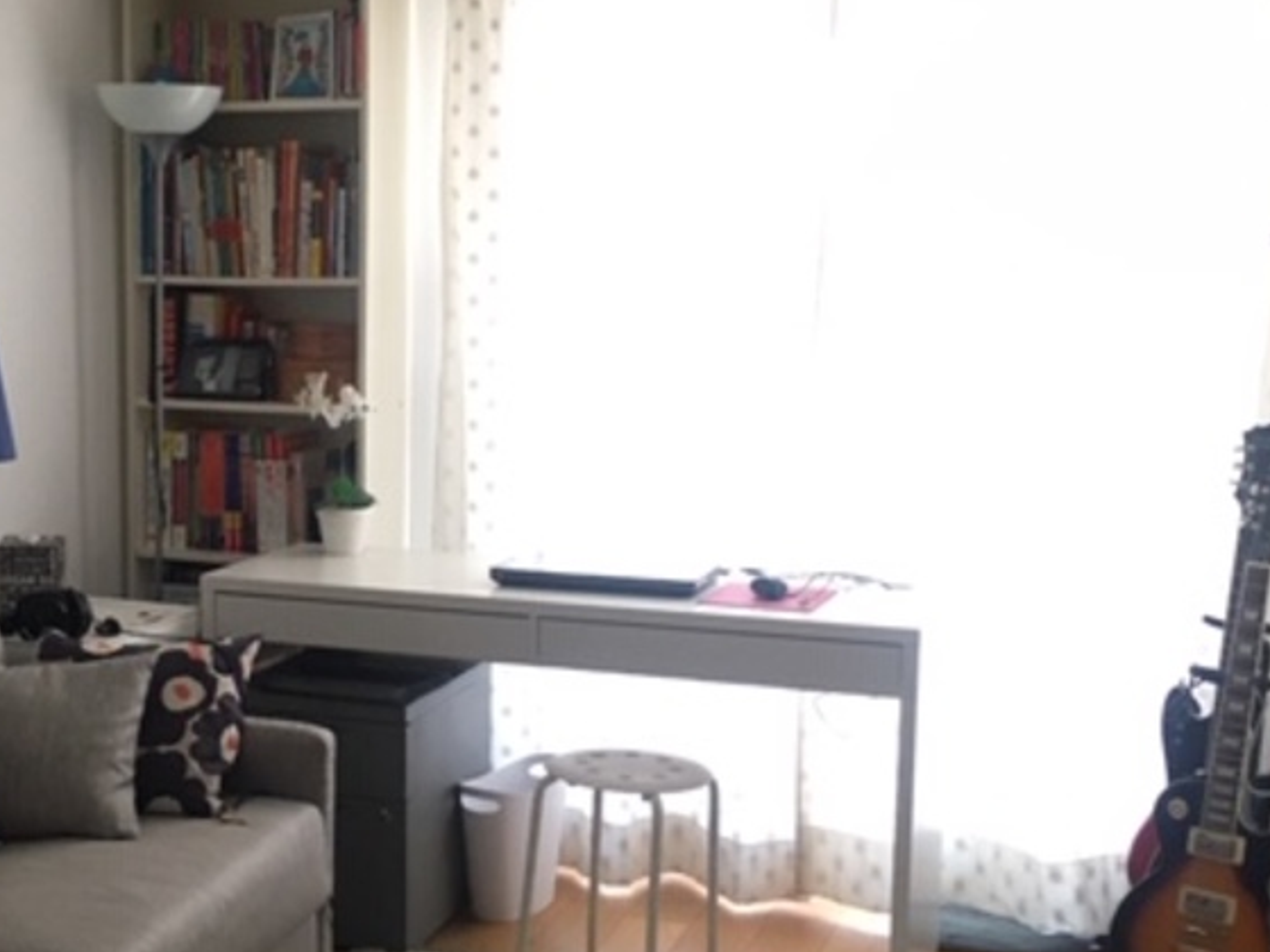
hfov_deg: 35.6
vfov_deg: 27.5
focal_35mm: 53
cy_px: 503
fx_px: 1944
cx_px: 370
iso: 250
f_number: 2.2
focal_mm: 4.15
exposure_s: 1/33
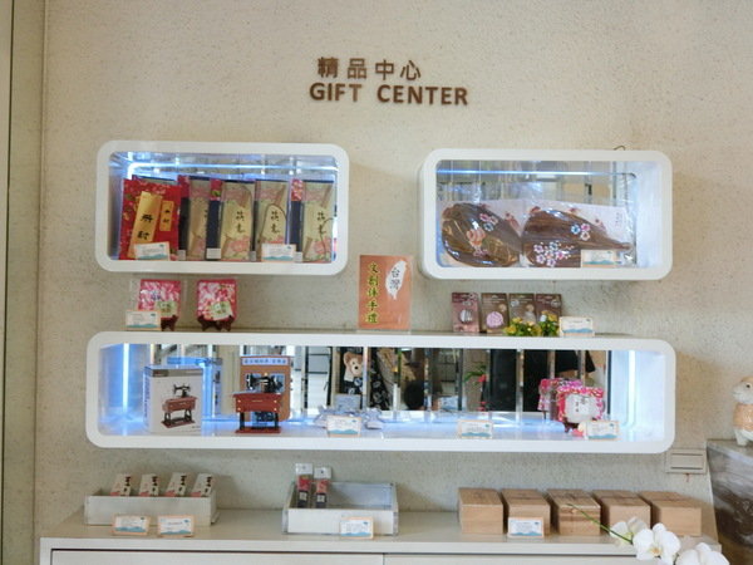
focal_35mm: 44
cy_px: 282
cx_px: 376
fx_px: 957
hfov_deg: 42.9
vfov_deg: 32.9
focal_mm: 9.5
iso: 500
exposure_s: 1/40
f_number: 3.5
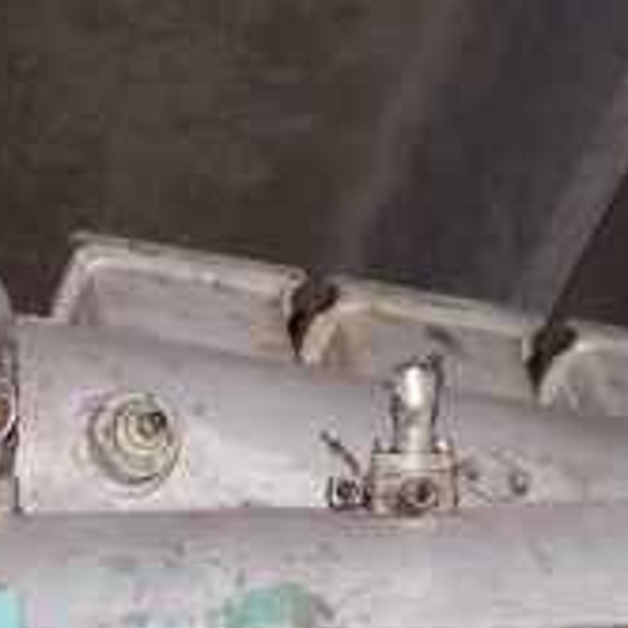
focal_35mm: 171
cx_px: 492
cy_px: 522
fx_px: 3510
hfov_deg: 10.2
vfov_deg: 10.2
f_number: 3.2
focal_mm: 11.1
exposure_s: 1/60
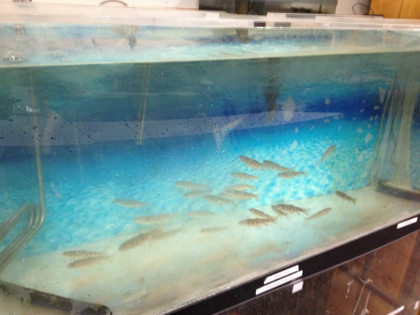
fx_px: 425
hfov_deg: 52.6
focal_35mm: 35
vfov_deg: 40.7
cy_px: 158
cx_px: 210
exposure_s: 1/20
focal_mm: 4.28
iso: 200
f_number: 2.4
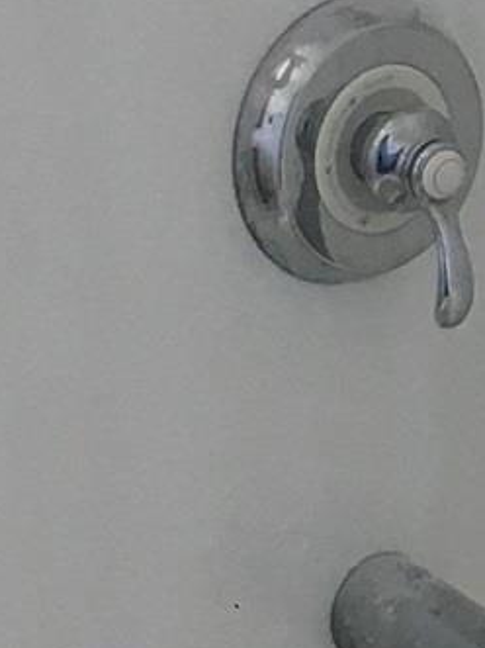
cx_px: 1179
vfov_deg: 9.8
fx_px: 3776
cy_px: 331
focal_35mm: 202
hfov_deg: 6.9
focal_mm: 4.15
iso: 32
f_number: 2.2
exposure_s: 1/30
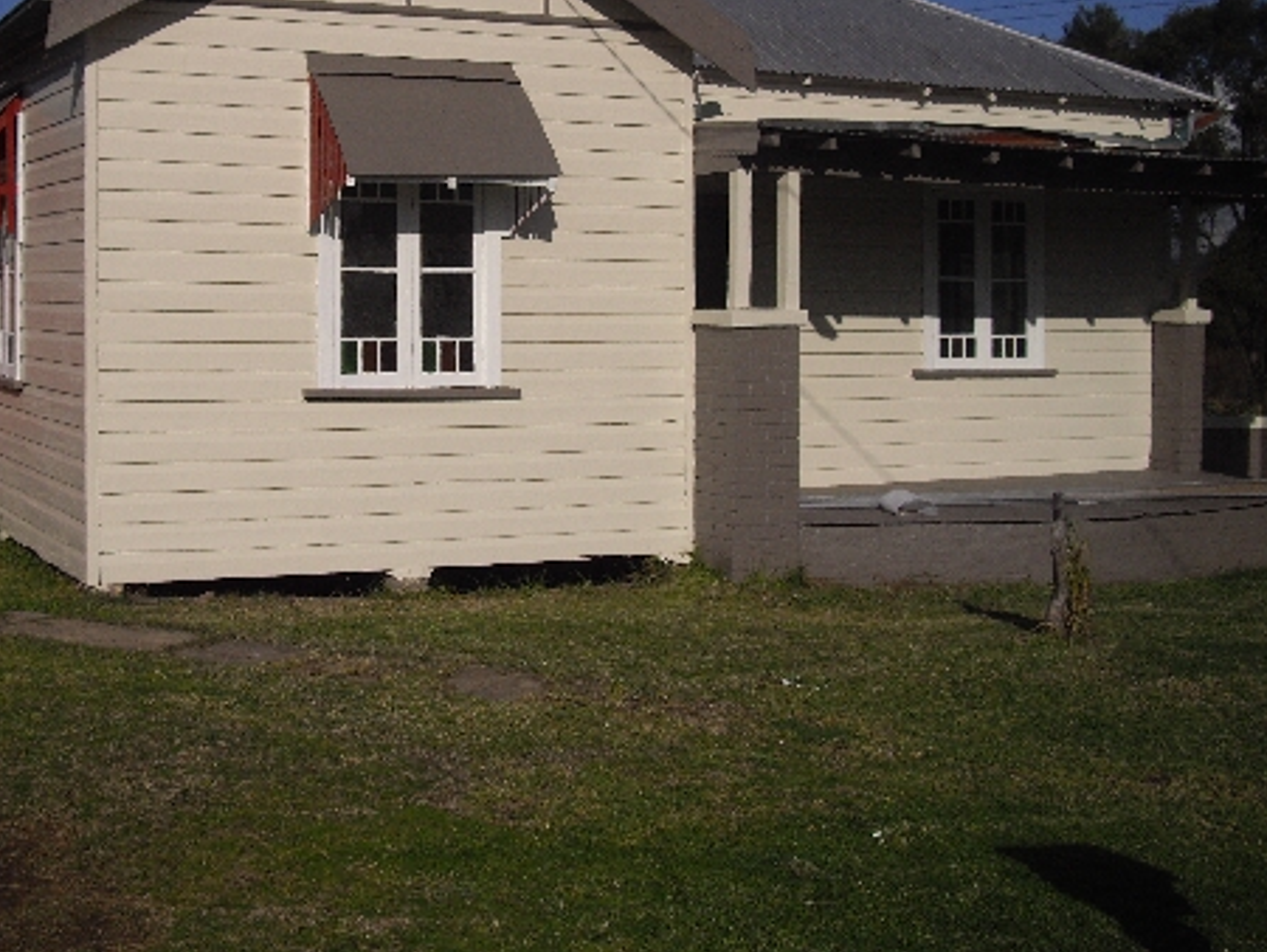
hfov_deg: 35.3
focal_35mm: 54
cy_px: 284
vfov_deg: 26.8
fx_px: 1978
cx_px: 453
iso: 100
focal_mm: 7.9
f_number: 8
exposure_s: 1/800
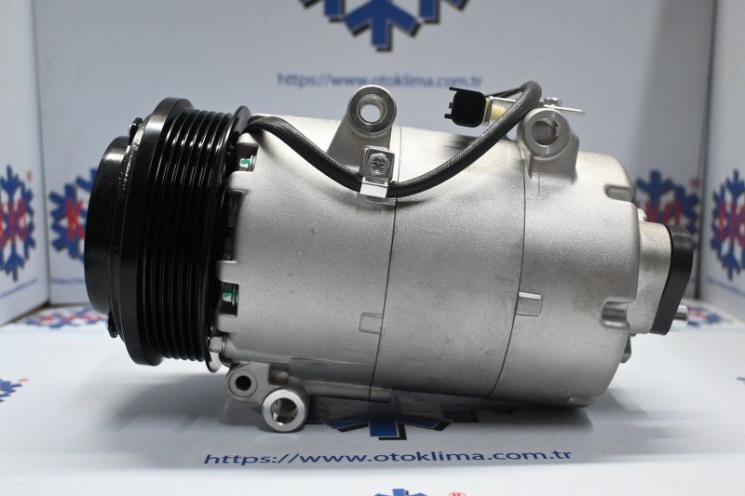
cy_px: 248
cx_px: 372
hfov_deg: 51.3
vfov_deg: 35.5
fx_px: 776
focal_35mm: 38
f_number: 4.2
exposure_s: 1/125
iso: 1400
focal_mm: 25
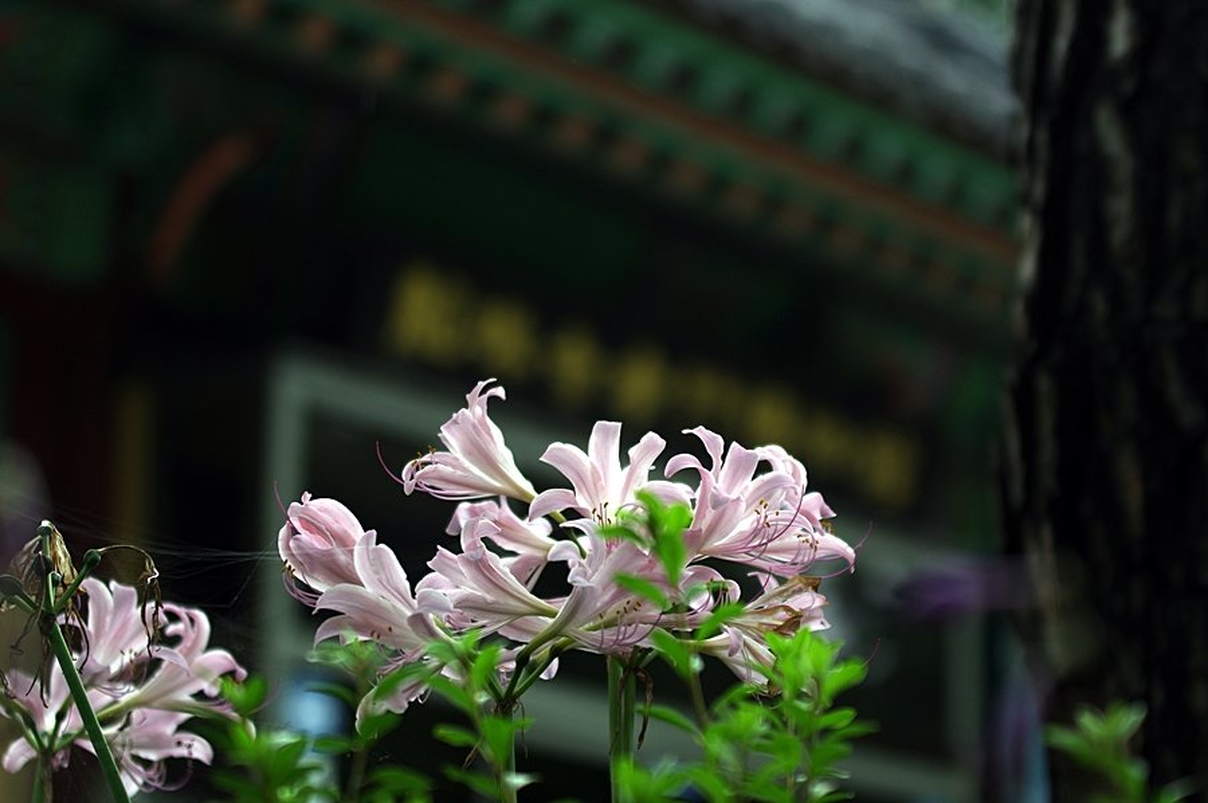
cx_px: 604
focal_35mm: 105
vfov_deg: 13.0
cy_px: 402
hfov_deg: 19.5
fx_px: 3519
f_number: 2.8
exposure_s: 1/320
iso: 100
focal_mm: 70
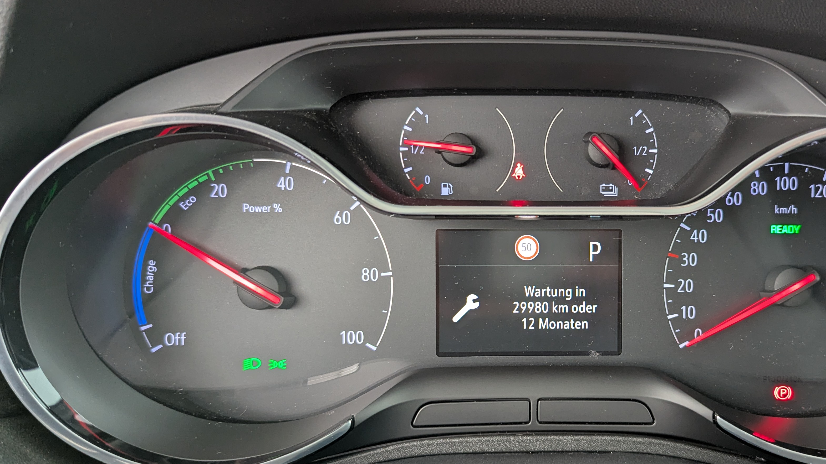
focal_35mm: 34
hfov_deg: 57.2
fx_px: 745
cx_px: 524
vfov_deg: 34.5
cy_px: 276
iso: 511
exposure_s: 1/71
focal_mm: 6.81
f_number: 1.85
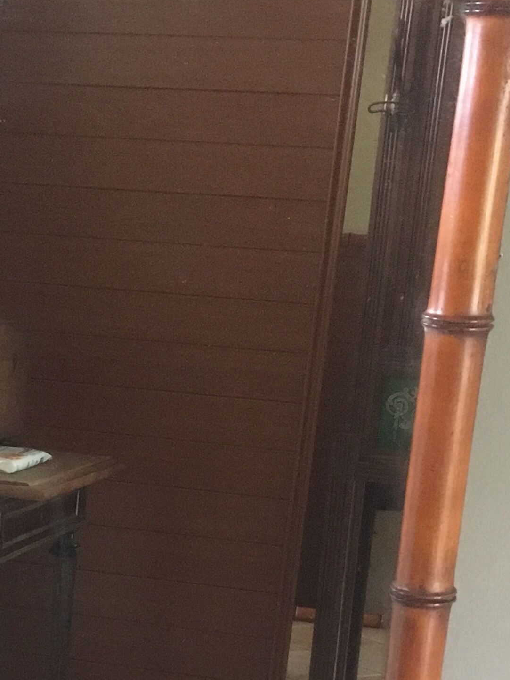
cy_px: 646
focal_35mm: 81
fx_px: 1591
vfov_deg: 23.3
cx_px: -11
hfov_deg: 17.7
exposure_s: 1/17
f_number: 2.2
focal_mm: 4.15
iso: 250
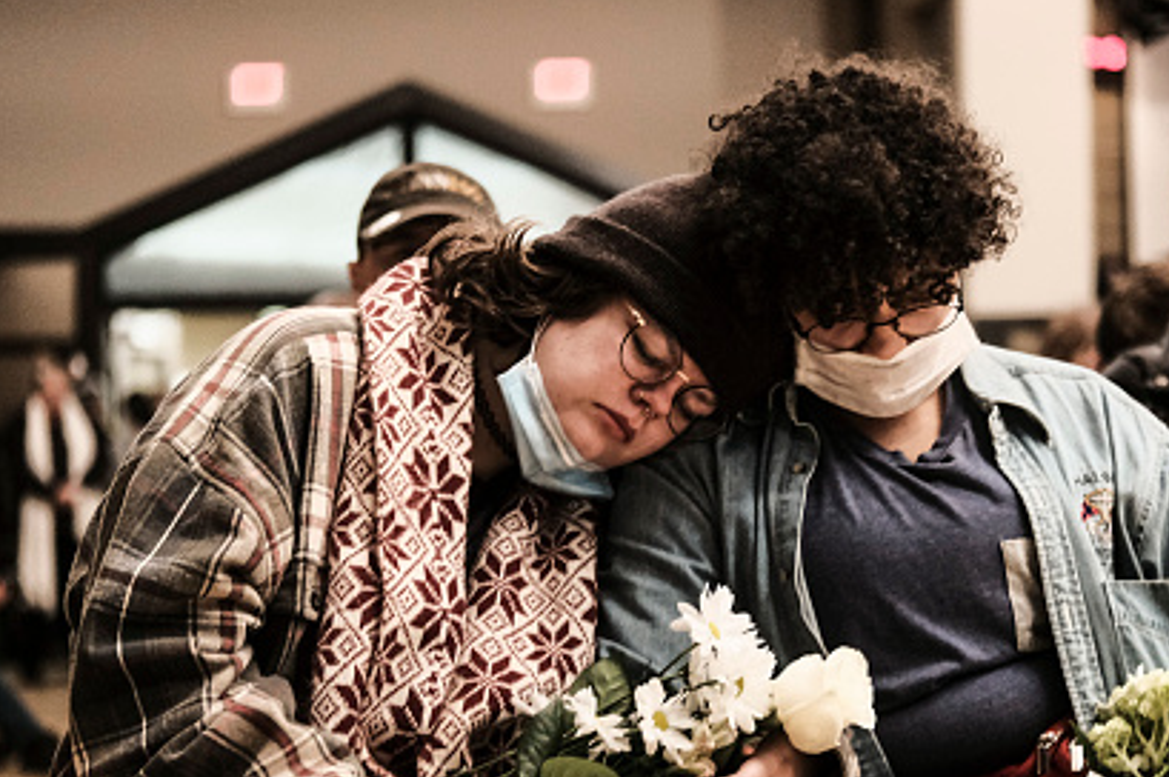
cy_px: 528
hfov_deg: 18.7
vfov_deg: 12.5
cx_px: 706
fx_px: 3537
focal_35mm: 109
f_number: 2
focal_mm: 50
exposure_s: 1/40
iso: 2500
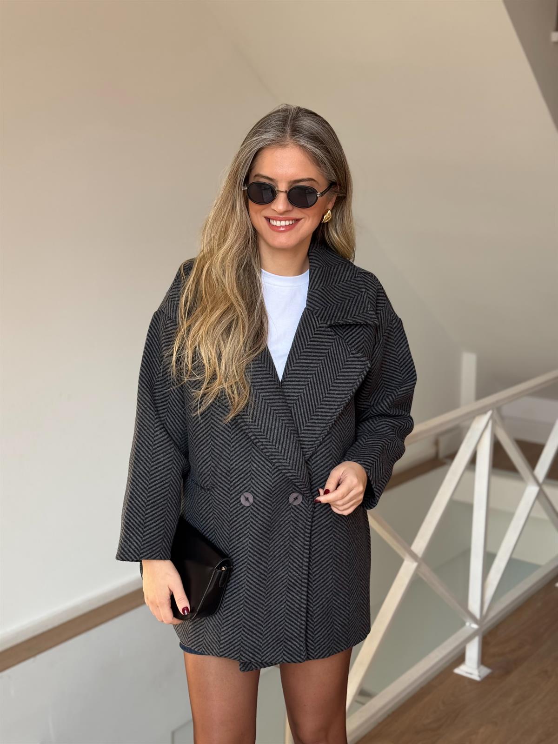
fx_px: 1032
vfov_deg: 39.7
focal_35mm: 48
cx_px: 279
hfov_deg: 30.3
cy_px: 372
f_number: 1.78
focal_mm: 6.76
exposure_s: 1/163
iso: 64
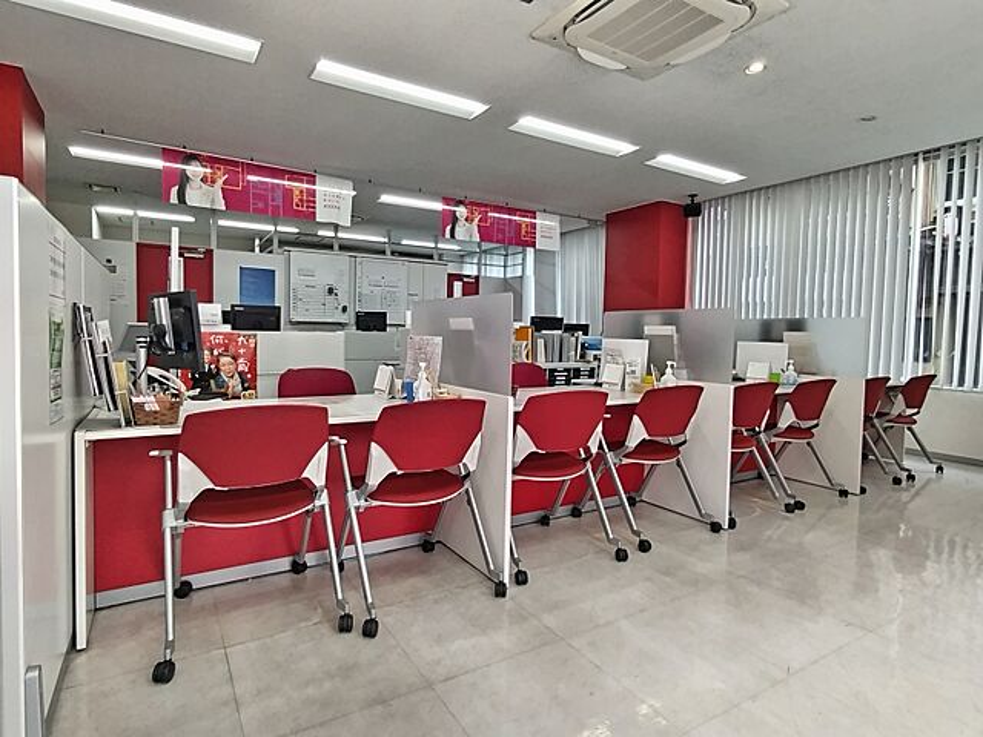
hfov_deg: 98.2
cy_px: 368
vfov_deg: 81.7
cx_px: 492
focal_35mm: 15
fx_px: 426
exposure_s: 1/60
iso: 136
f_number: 2.4
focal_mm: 1.6
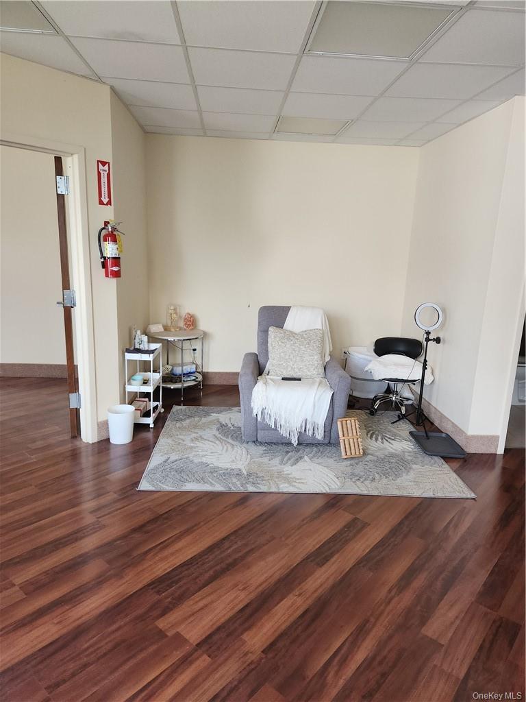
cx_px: 263
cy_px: 351
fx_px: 466
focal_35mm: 23
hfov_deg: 58.9
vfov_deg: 73.9
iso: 100
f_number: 1.8
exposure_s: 1/60
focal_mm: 5.4
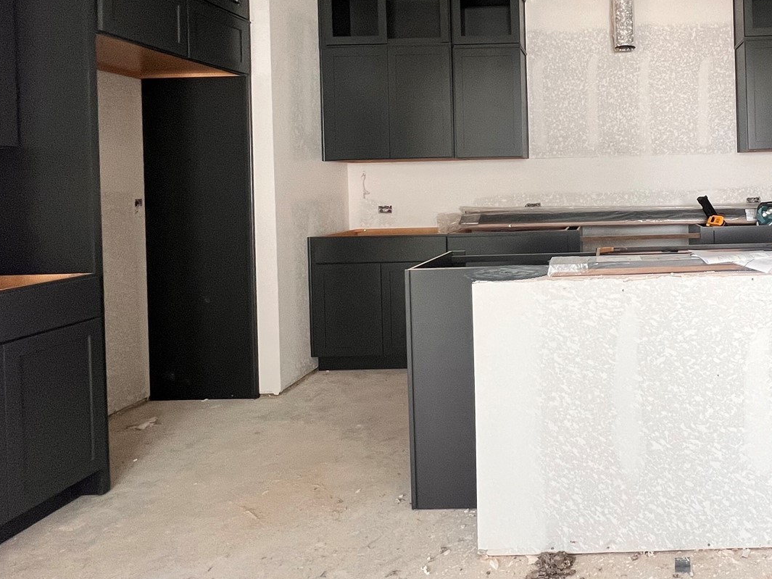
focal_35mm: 25
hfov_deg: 64.1
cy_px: 178
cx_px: 604
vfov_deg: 53.4
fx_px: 558
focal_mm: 1.57
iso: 160
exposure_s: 1/99
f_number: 1.8
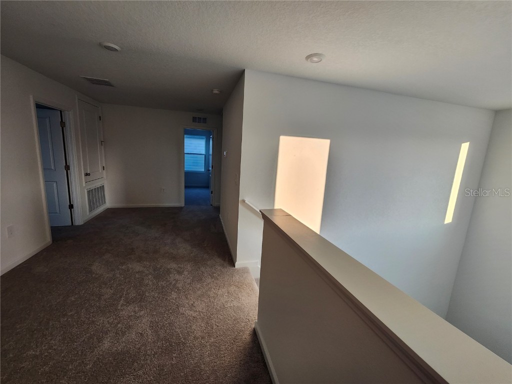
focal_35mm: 13
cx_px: 256
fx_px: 192
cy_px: 192
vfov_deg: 89.9
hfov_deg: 106.2
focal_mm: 1.74
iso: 80
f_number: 2.2
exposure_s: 1/60
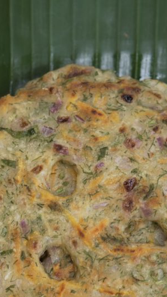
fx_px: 1529
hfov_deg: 6.2
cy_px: 223
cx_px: 3
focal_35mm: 194
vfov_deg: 11.1
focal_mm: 76
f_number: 4
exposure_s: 1/100
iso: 320
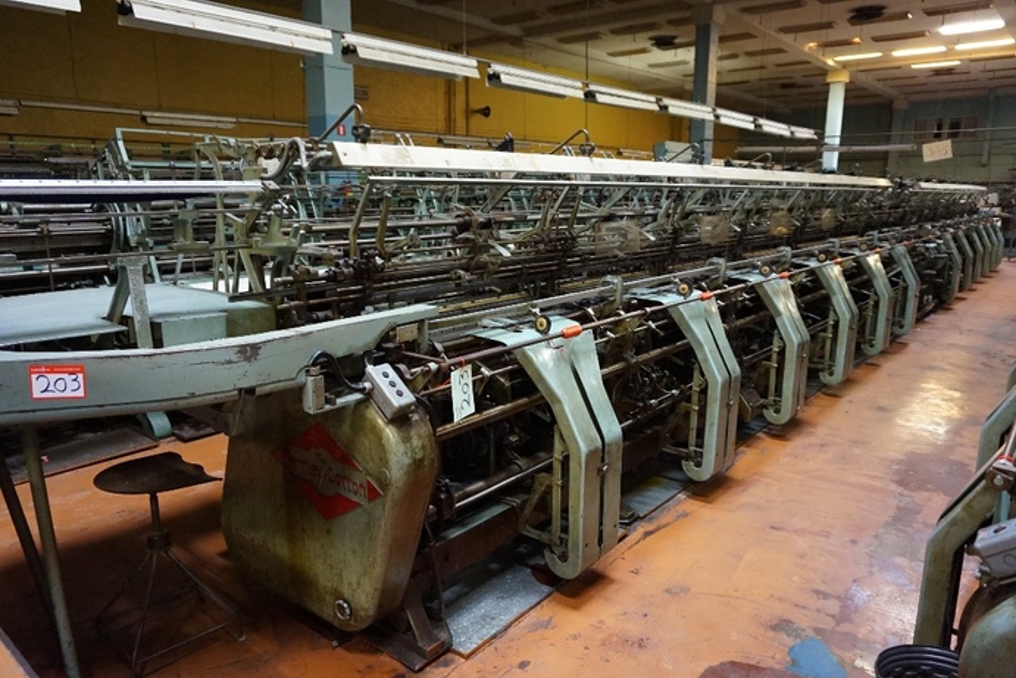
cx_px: 509
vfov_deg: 51.3
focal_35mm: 25
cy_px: 352
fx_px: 706
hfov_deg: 71.5
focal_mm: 16
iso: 3200
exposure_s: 1/25
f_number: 3.5
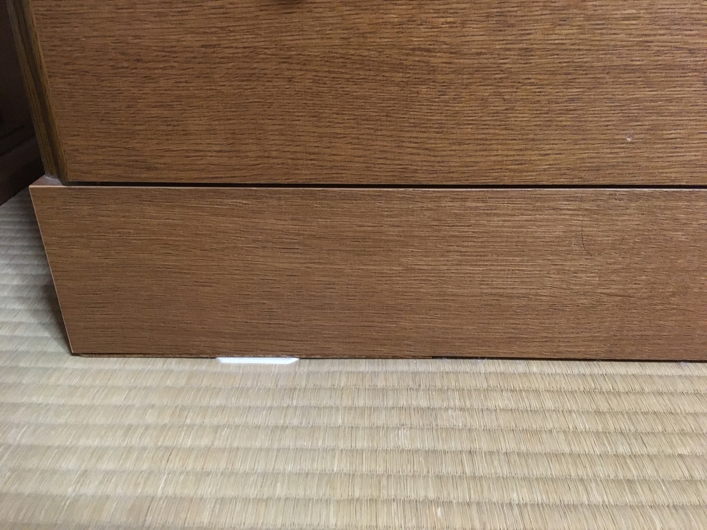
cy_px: 265
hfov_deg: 61.7
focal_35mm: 29
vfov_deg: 48.2
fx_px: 592
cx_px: 354
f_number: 2.2
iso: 200
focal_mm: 4.15
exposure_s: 1/20
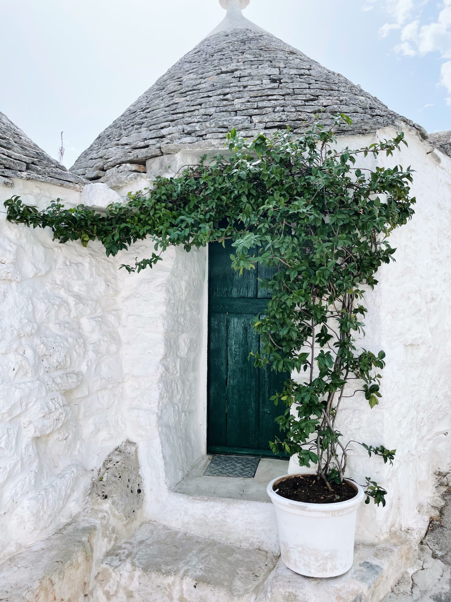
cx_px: 226
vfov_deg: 67.3
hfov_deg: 53.1
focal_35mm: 26
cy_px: 301
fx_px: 452
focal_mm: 4.2
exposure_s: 1/1887
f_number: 1.6
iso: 32
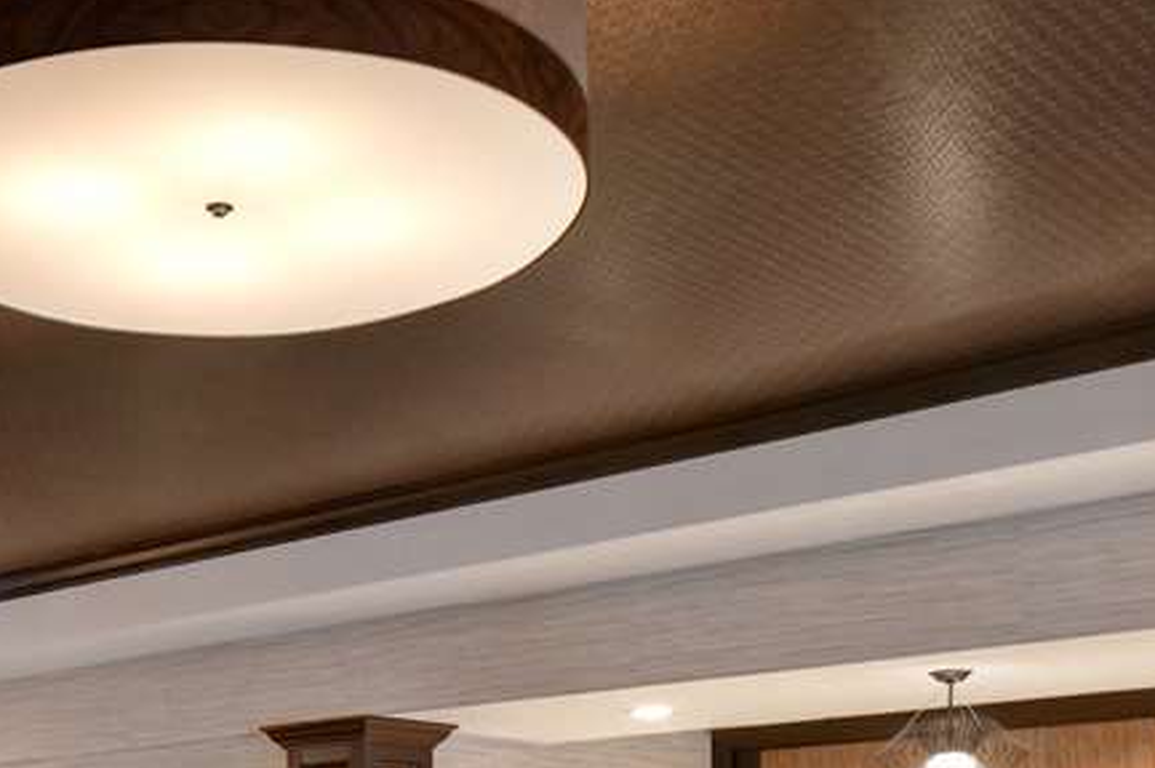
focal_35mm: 52
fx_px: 1667
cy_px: 1019
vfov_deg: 22.9
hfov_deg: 37.0
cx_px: 240
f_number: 7.1
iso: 250
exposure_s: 1/2.5
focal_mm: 10
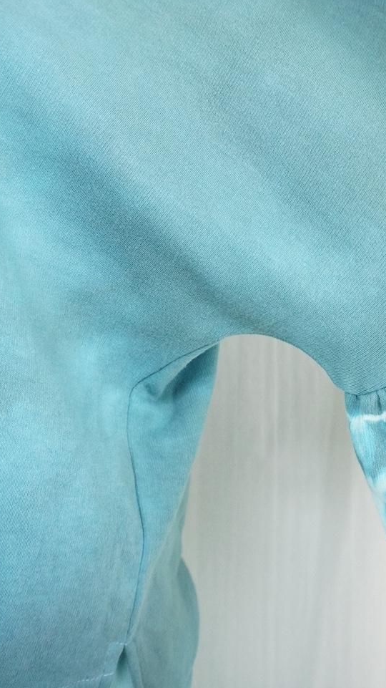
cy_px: 296
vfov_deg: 55.1
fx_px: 656
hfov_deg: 32.6
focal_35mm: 36
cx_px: 253
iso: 5000
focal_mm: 20
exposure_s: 1/200
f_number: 6.3
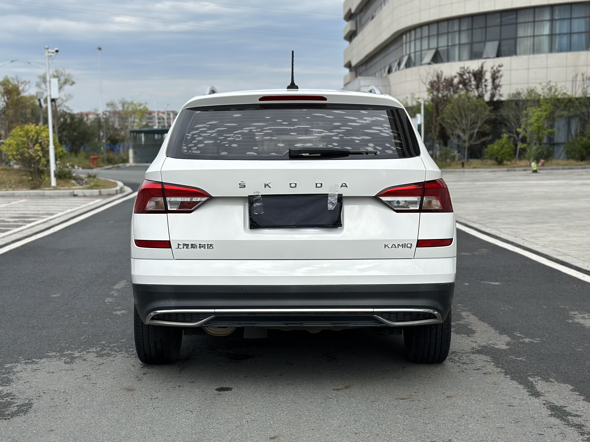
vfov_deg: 30.3
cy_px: 221
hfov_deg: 39.7
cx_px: 295
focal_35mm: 48
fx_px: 818
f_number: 1.78
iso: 100
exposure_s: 1/6211
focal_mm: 6.86
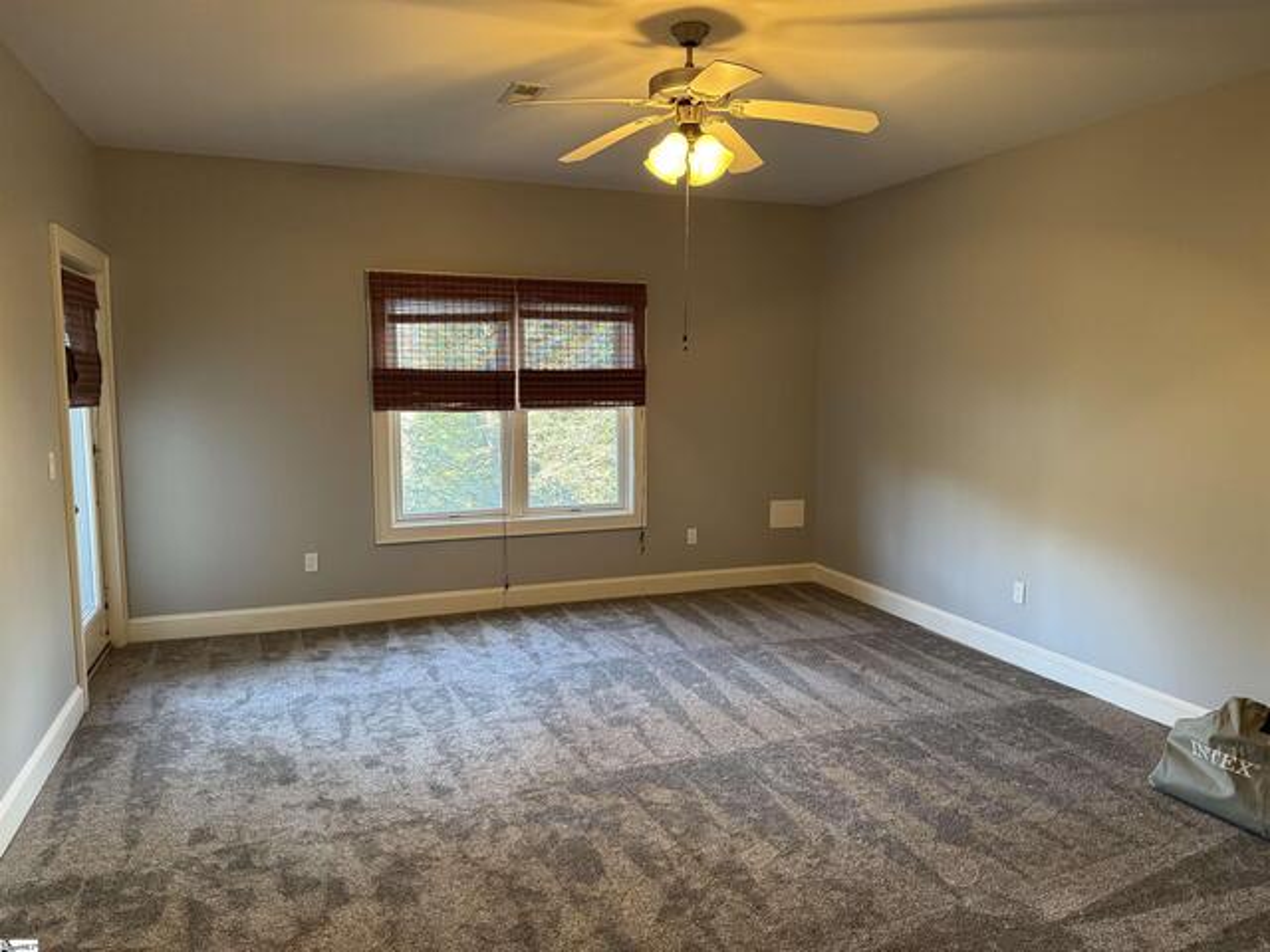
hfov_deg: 71.6
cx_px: 635
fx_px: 881
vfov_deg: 56.8
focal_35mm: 24
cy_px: 476
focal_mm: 6.76
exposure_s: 1/60
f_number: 1.78
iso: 320
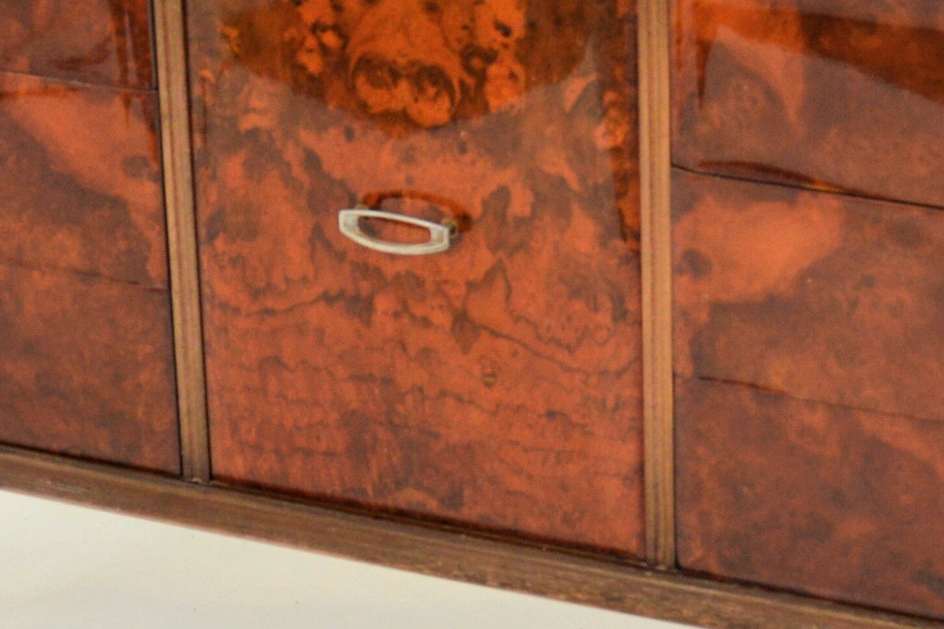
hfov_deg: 13.7
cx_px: 681
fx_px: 3906
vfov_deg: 9.2
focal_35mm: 149
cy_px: 434
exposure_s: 1/20
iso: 400
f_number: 4
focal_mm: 25
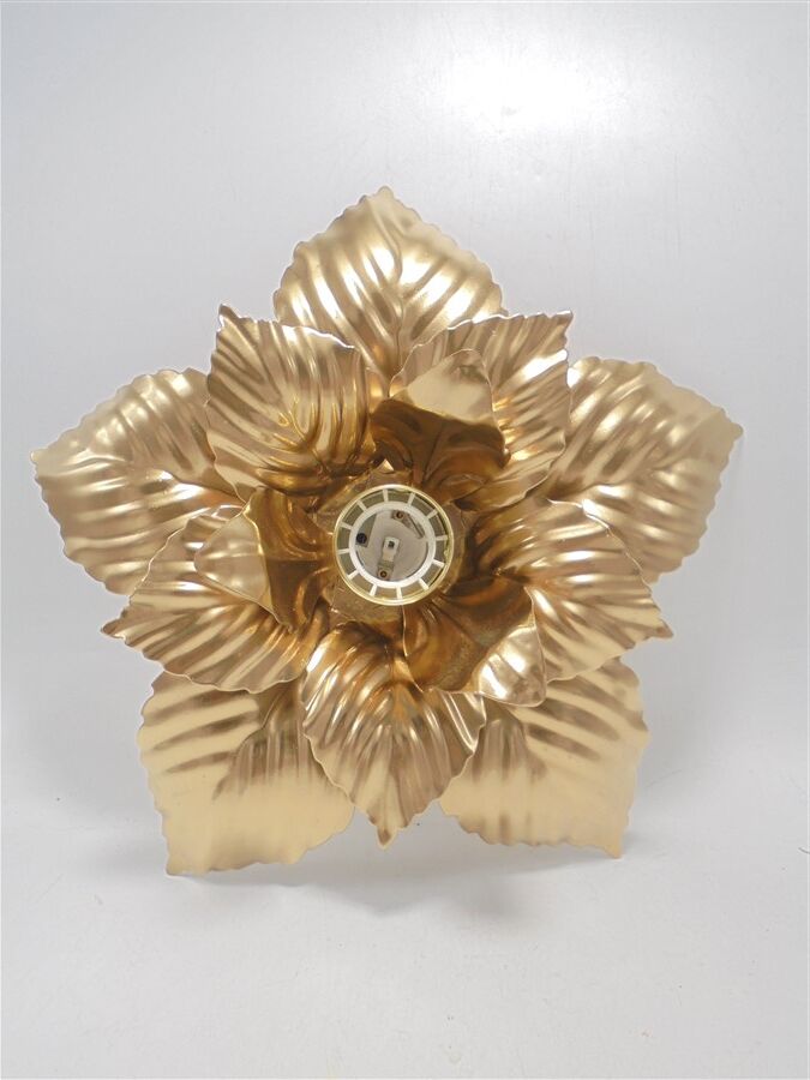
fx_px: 905
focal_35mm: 29
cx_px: 405
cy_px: 540
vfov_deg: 61.7
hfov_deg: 48.2
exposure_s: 1/50
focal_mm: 5.3
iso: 100
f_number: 3.7
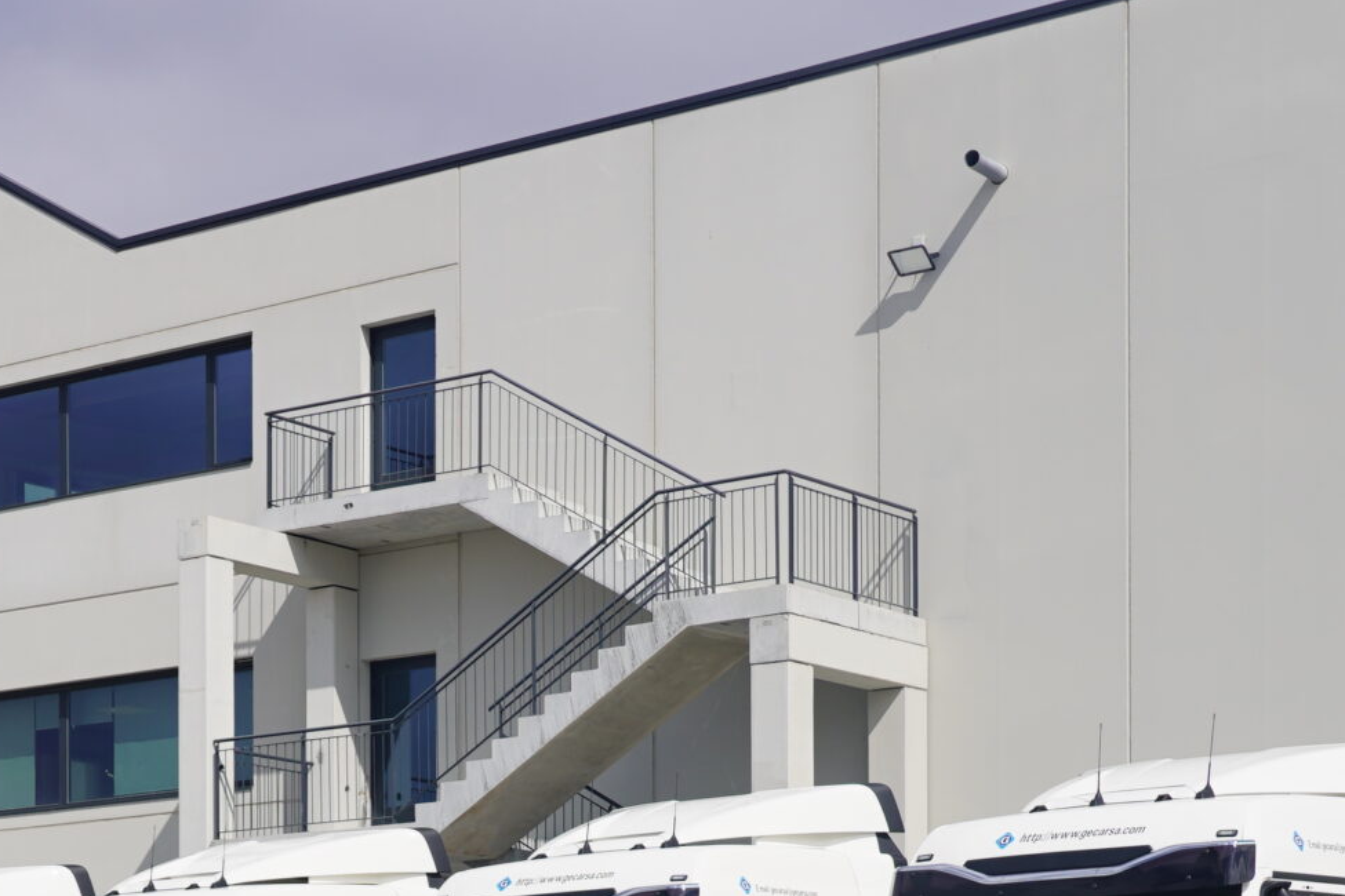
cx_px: 356
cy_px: 1163
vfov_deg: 15.5
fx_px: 3138
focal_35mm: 84
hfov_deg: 24.0
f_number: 5
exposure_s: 1/1250
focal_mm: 32
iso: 100
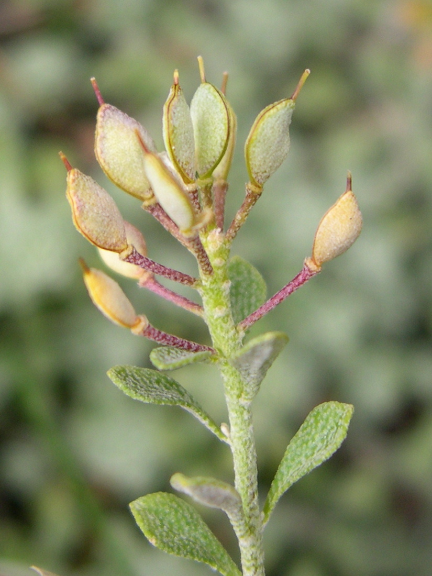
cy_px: 288
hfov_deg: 37.7
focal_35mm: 38
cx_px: 216
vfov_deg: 49.0
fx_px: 632
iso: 100
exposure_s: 1/146
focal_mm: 8
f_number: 2.8
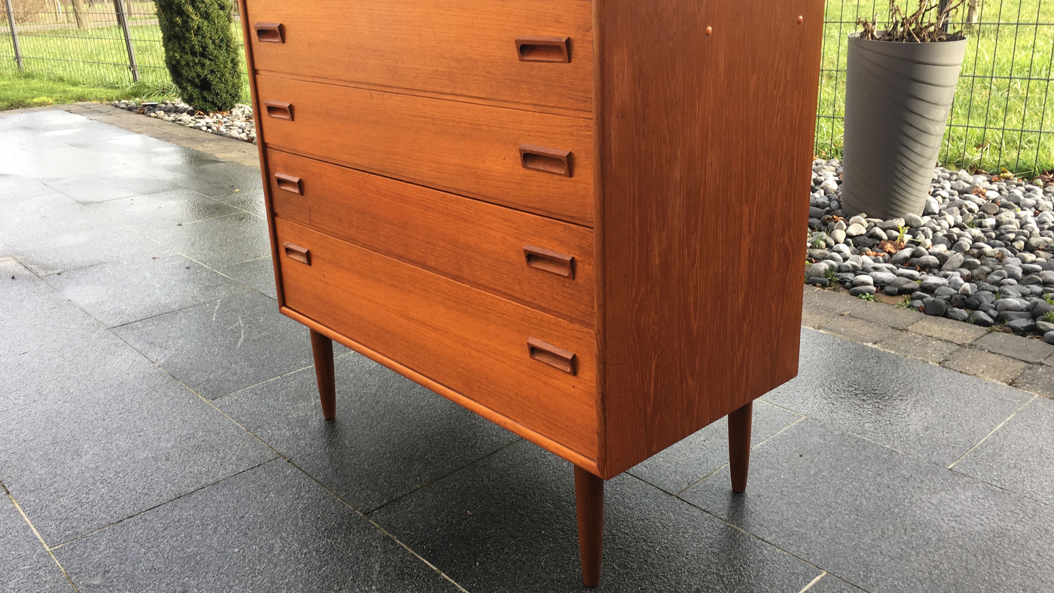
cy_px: 278
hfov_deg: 61.0
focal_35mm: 32
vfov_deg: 36.7
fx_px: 894
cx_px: 526
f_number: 2.2
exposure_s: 1/110
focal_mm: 4.15
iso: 25
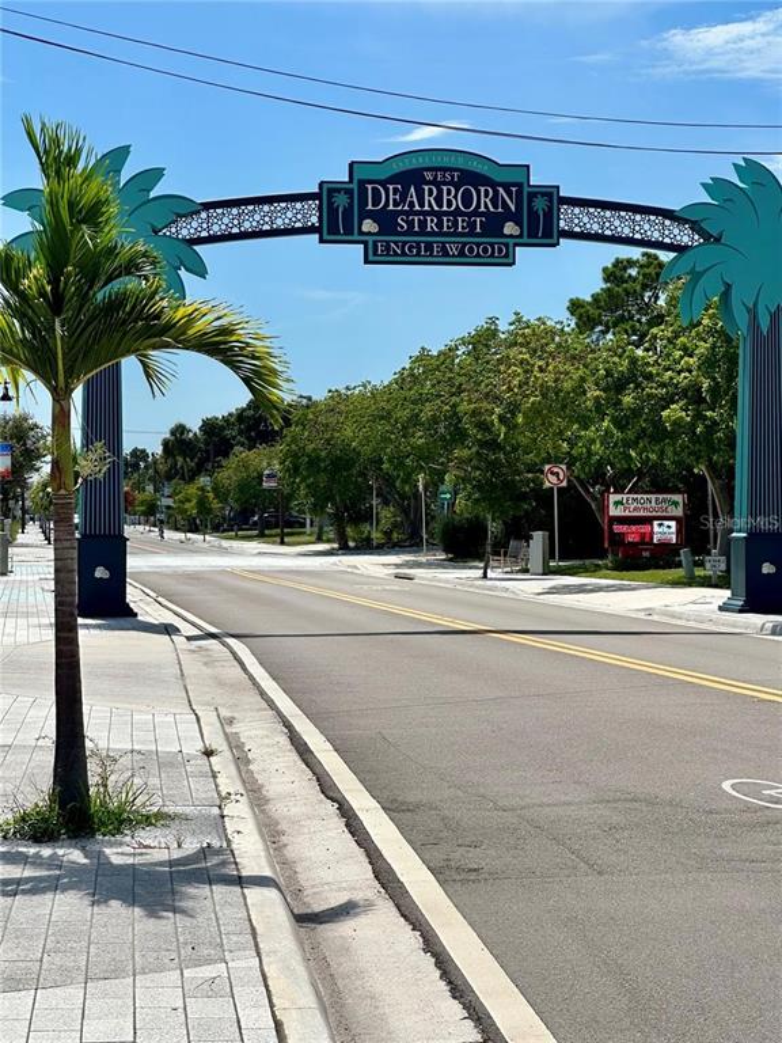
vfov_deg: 25.3
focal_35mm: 77
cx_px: 391
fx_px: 2319
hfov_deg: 19.1
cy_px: 522
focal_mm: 9
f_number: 2.8
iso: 32
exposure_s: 1/1623
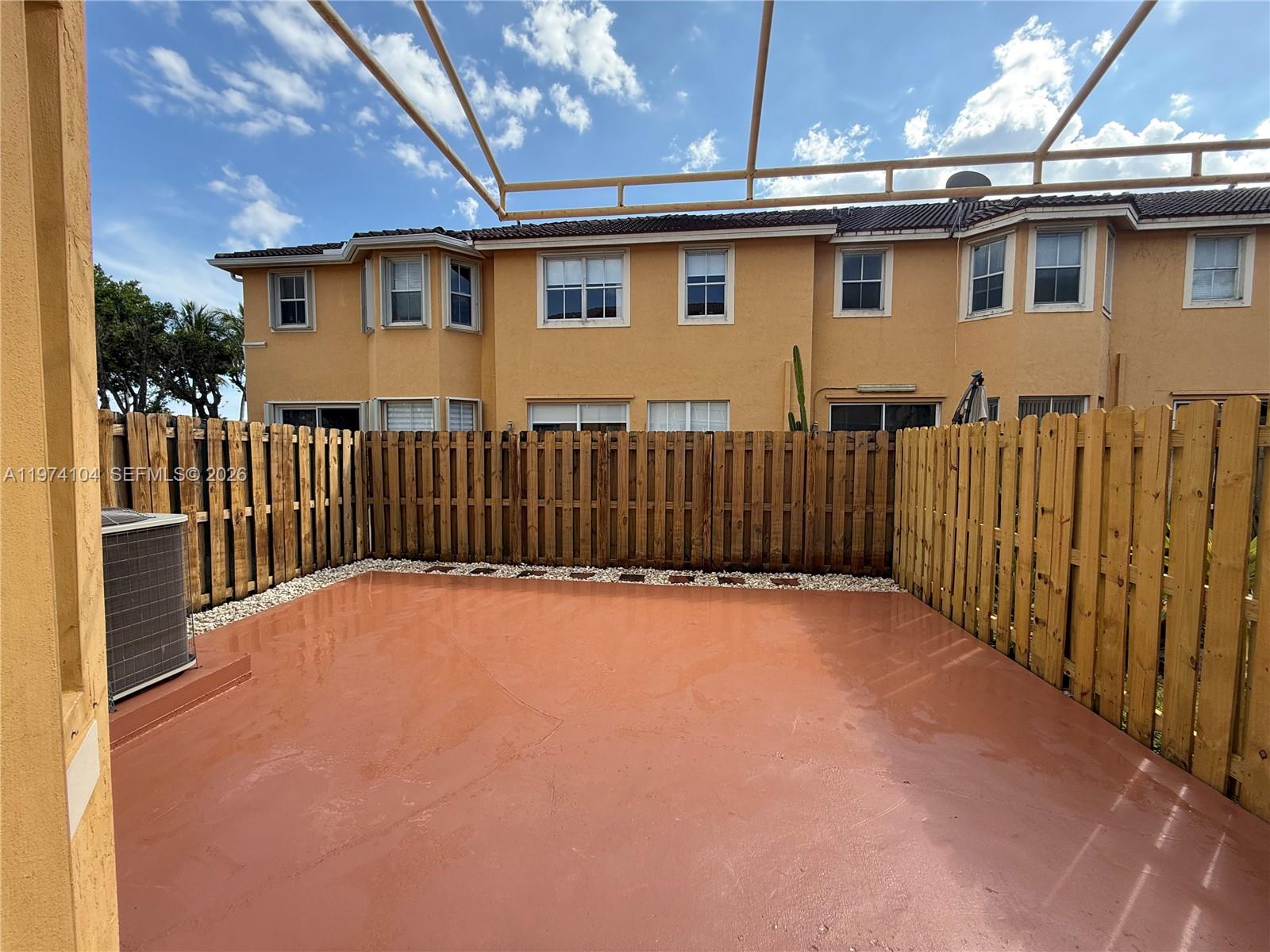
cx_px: 635
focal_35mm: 14
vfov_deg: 85.7
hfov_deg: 102.1
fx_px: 514
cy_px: 476
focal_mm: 2.22
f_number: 2.2
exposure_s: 1/490
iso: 50
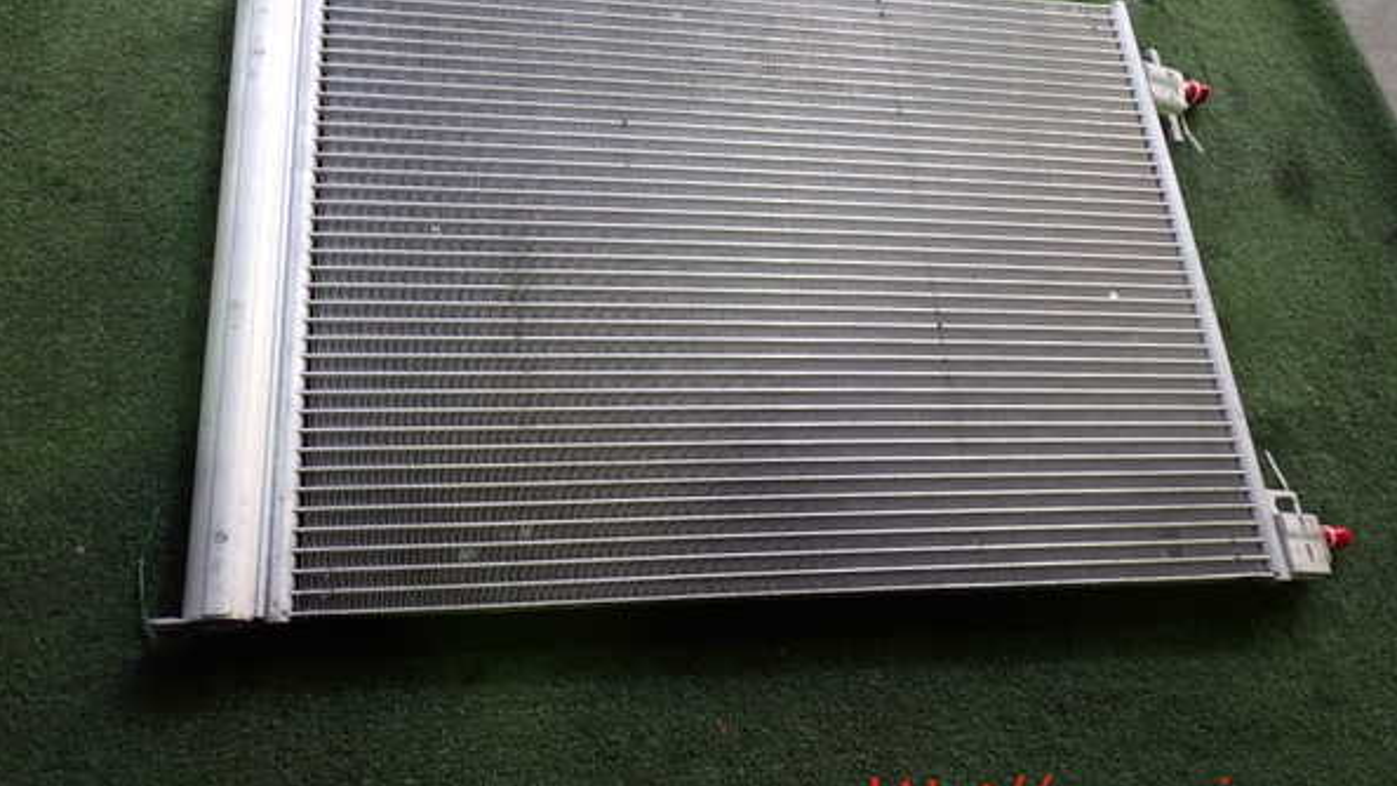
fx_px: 1222
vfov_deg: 35.5
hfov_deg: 59.5
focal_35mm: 33
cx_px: 696
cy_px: 301
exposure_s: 1/40
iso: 200
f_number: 2.3
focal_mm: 5.4
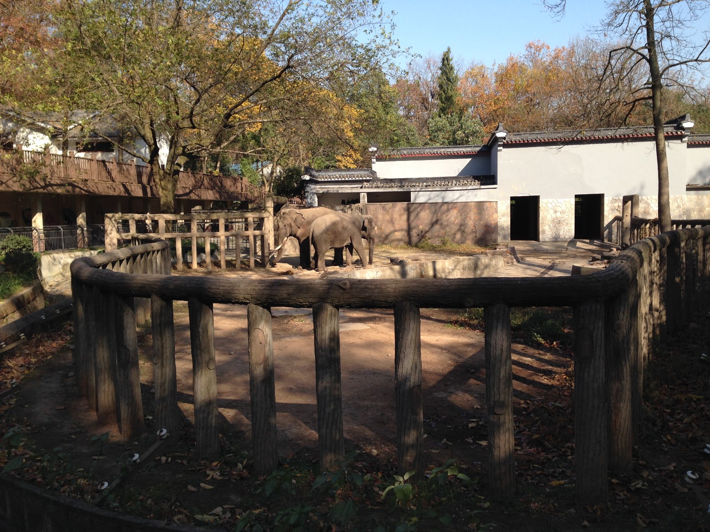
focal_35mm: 33
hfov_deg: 55.4
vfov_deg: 42.9
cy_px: 266
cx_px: 355
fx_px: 677
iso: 50
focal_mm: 4.12
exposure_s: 1/678
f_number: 2.4
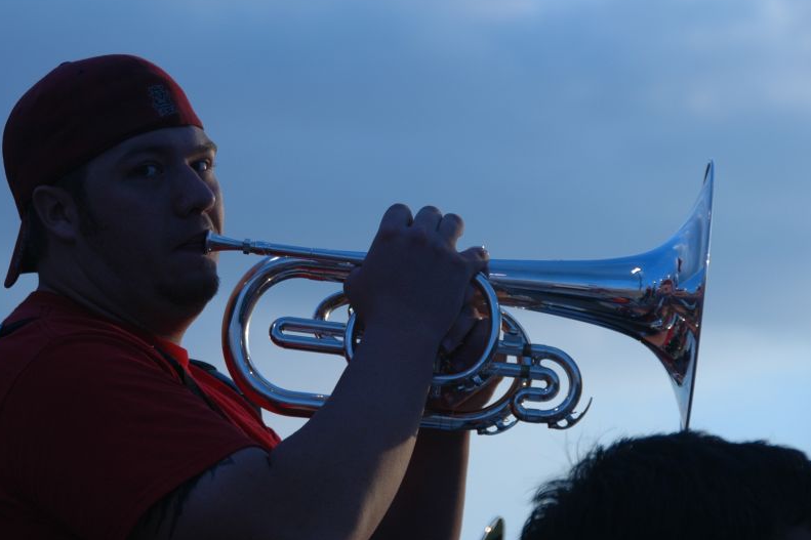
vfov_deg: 6.7
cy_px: 235
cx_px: 318
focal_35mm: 204
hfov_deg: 10.1
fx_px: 4586
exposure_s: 1/500
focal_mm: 105
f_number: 5.6
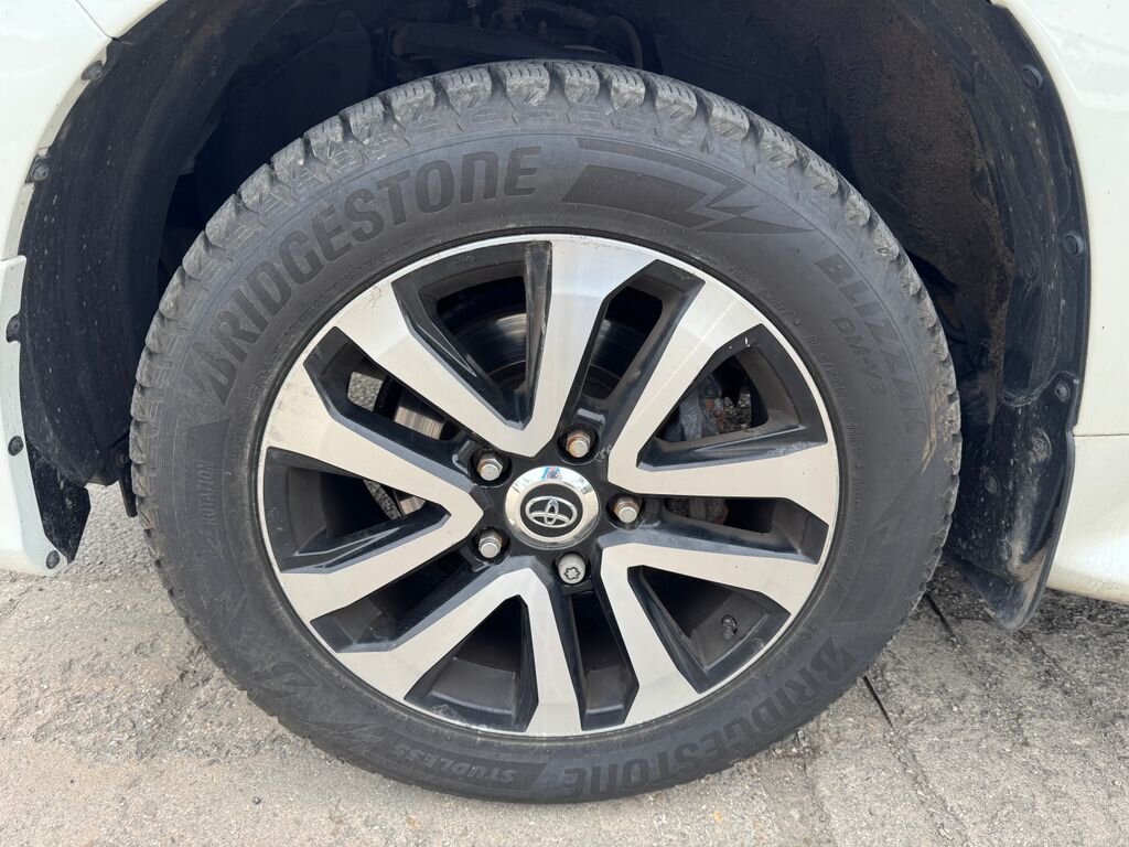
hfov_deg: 71.6
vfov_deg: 56.8
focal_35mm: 24
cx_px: 564
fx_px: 783
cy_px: 424
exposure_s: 1/685
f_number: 1.78
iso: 80
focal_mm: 6.76
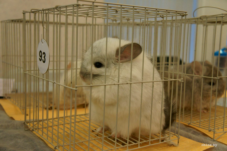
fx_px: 302
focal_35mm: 48
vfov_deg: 28.0
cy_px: 76
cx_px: 114
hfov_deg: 41.2
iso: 1000
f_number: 4
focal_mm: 32
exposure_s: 1/60
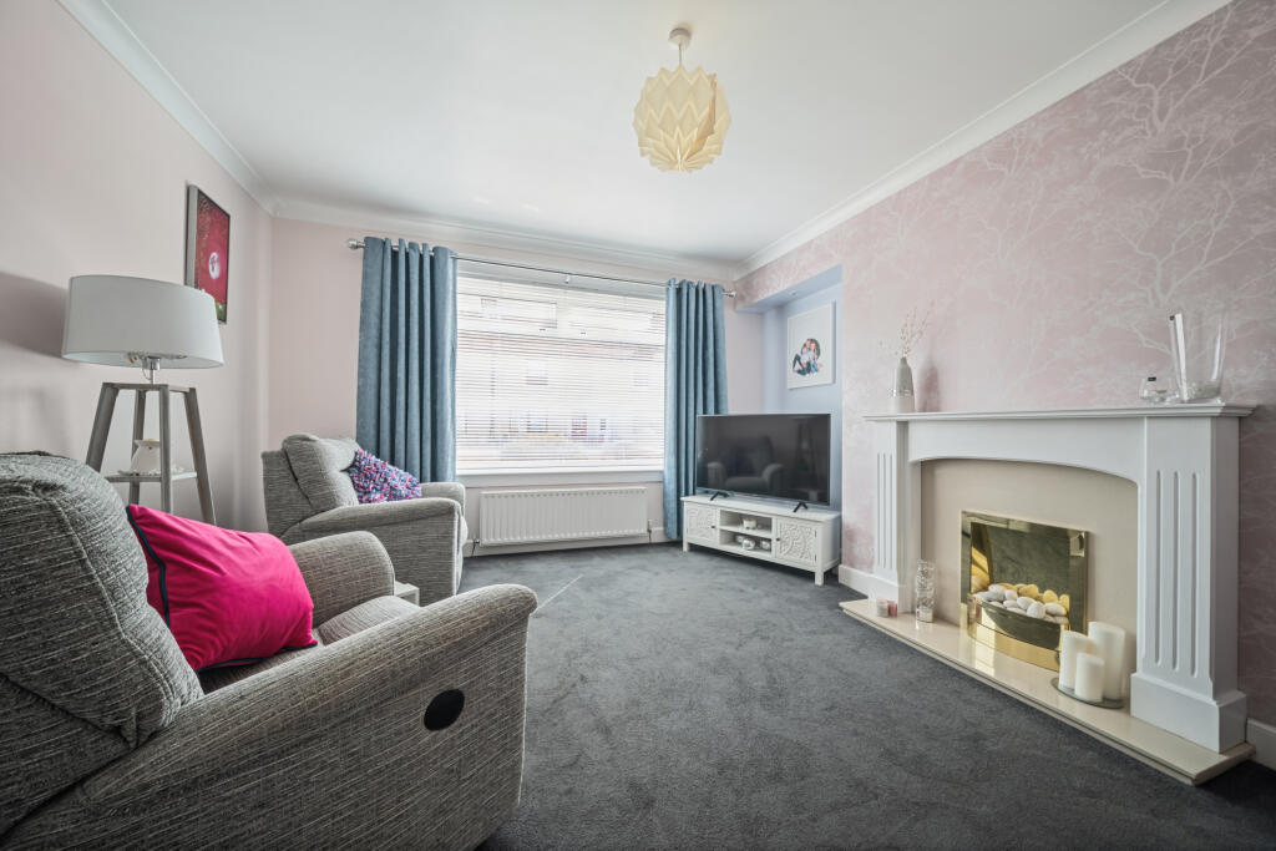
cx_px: 638
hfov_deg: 112.6
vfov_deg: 90.0
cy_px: 426
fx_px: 425
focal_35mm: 12
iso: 125
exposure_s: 1/25
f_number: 8
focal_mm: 12
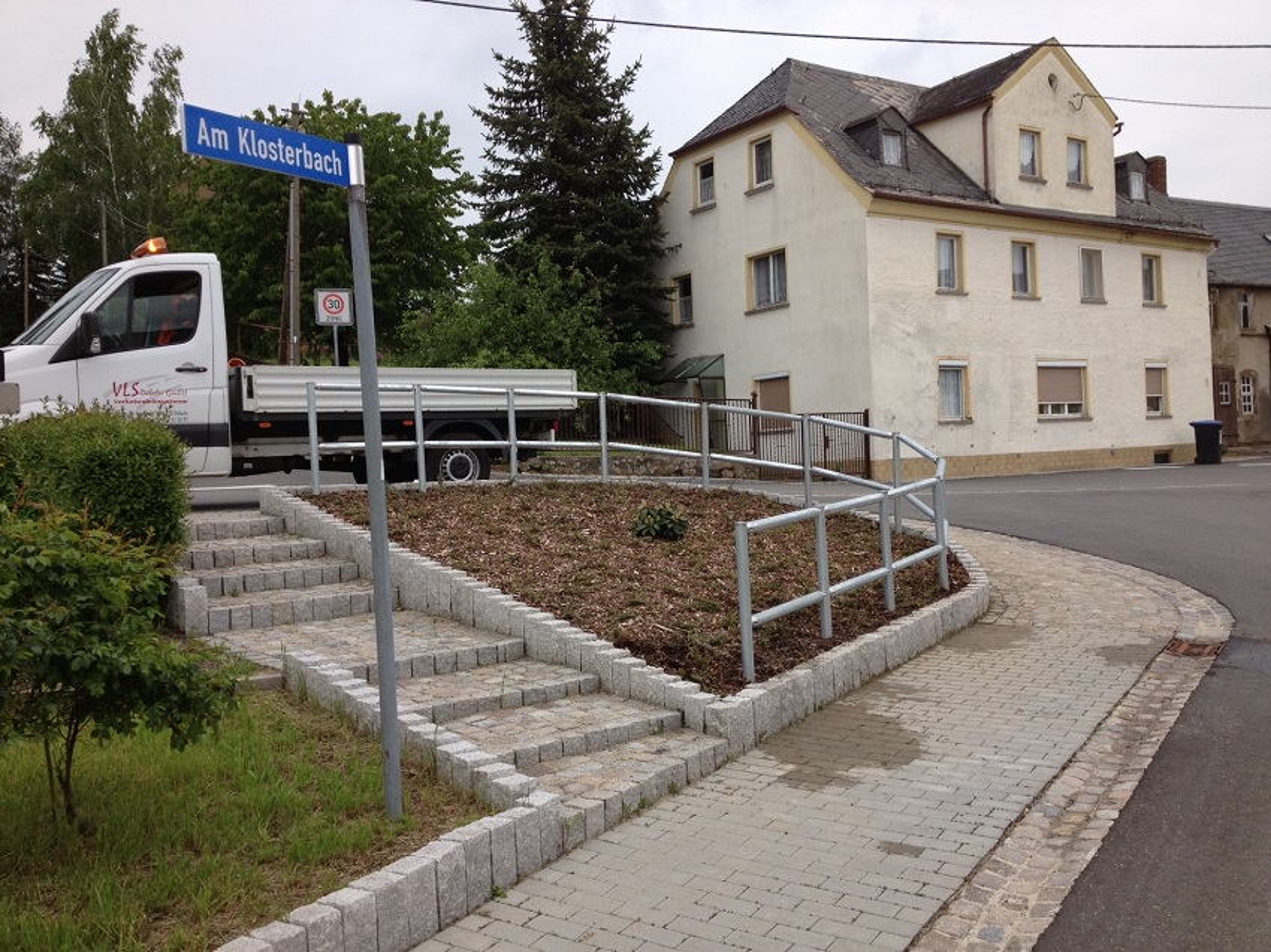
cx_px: 636
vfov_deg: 40.7
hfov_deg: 52.6
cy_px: 476
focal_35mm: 35
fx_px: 1285
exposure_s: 1/606
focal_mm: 4.28
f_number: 2.4
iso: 50
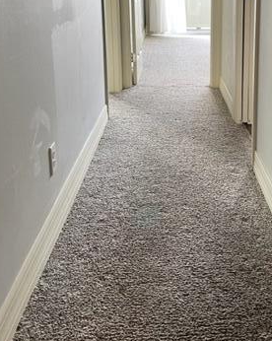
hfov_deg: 31.8
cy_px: 70
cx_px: 177
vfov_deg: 38.2
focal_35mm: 47
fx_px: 474
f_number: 1.6
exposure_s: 1/60
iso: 125
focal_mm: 5.1
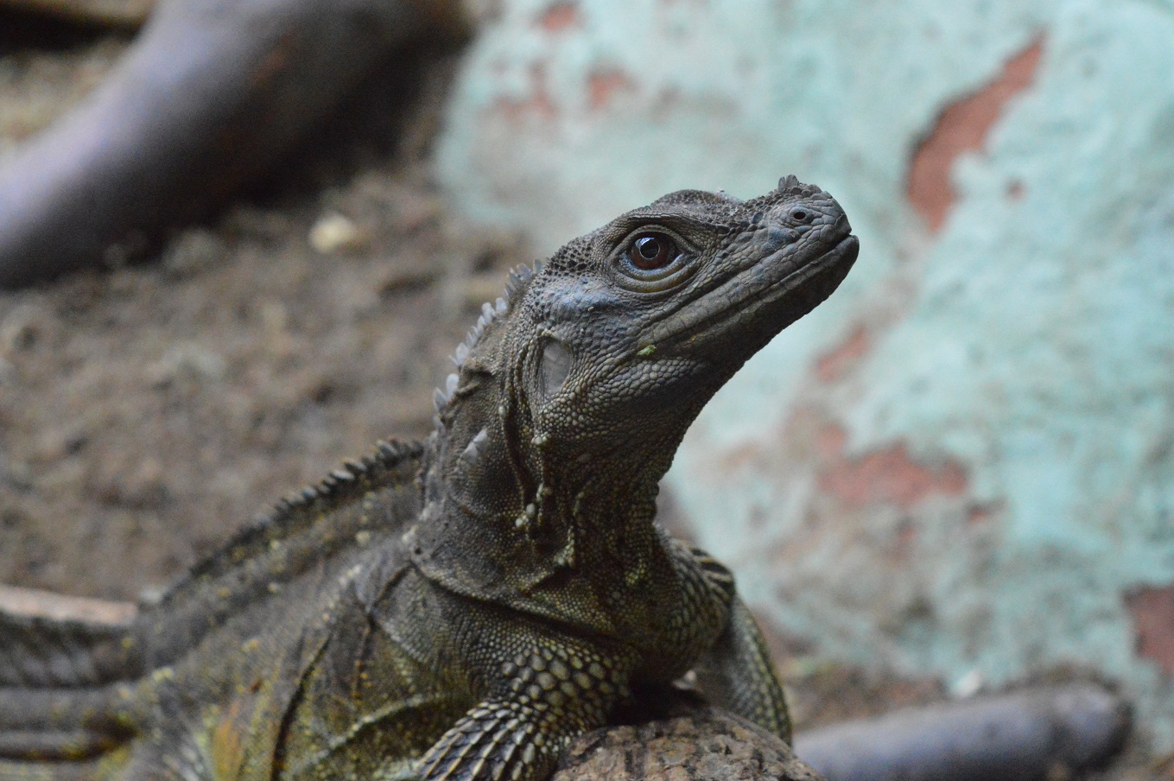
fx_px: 3213
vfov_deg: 13.9
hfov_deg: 20.7
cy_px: 357
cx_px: 591
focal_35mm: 99
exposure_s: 1/200
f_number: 7.1
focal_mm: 55
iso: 6400
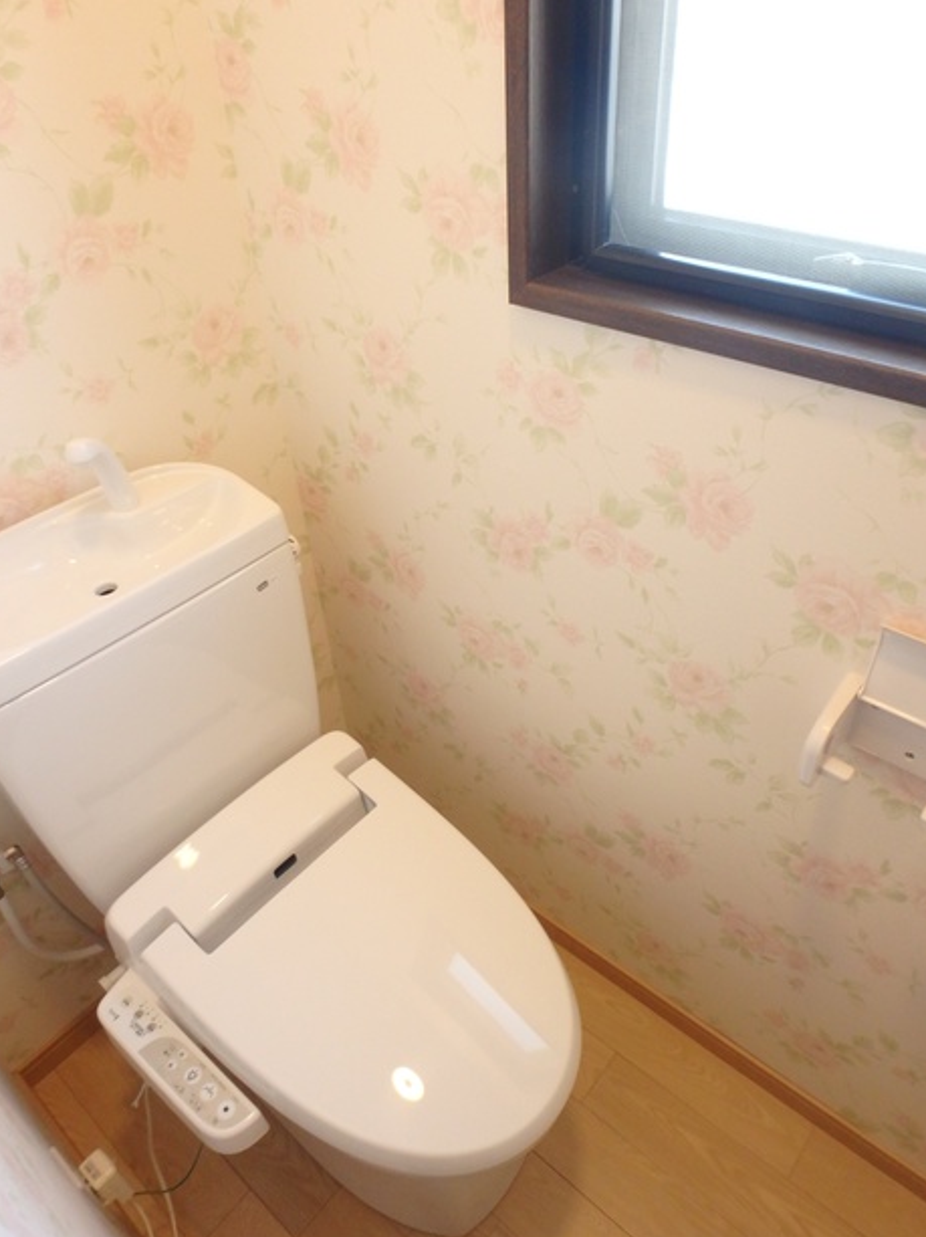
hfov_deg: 56.8
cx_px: 473
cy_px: 593
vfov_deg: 71.6
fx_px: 857
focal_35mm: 24
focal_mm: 3.7
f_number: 3.5
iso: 320
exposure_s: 1/30
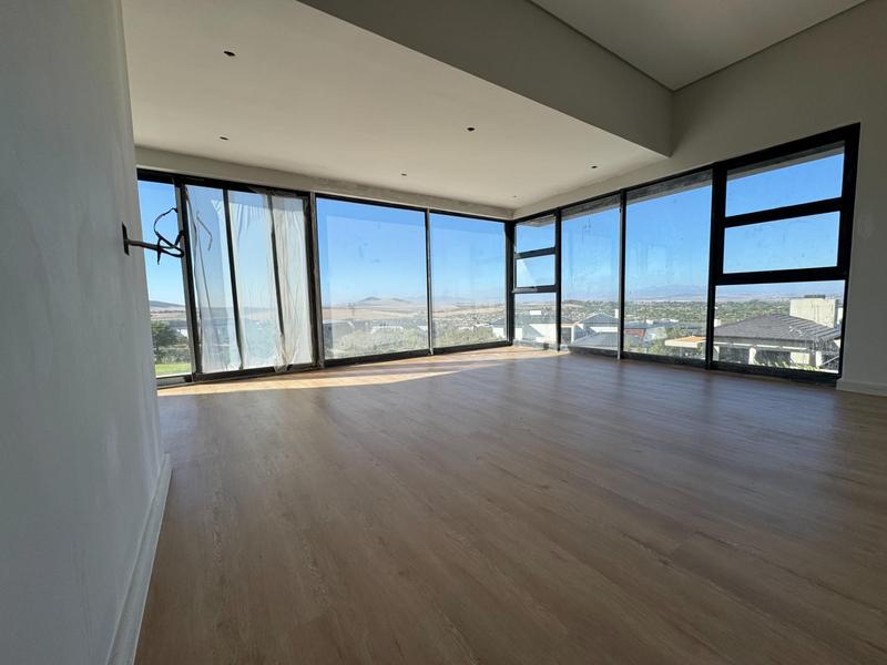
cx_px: 444
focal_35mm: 14
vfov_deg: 85.7
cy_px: 332
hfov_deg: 102.1
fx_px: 359
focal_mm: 2.22
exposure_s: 1/1637
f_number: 2.2
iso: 50
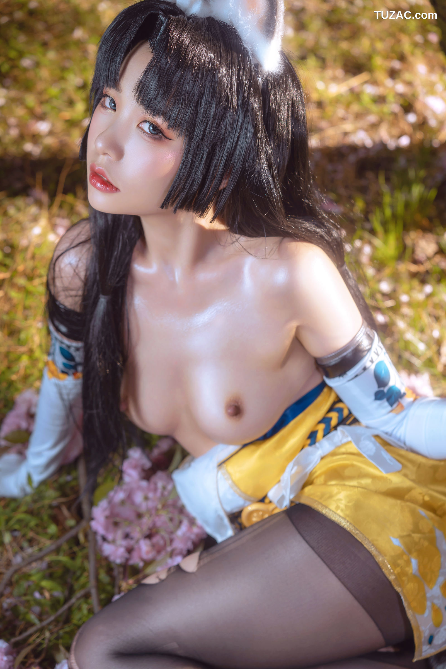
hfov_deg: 24.6
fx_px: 1022
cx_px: 223
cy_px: 334
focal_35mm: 55
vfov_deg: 36.2
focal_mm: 55
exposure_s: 1/30
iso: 200
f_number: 3.5
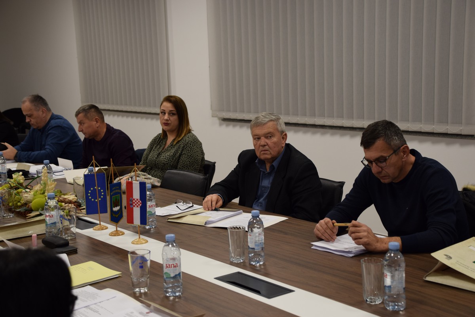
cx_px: 238
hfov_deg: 35.1
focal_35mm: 57
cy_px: 158
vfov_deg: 23.8
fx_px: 752
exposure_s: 1/80
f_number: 4.5
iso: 400
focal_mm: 38
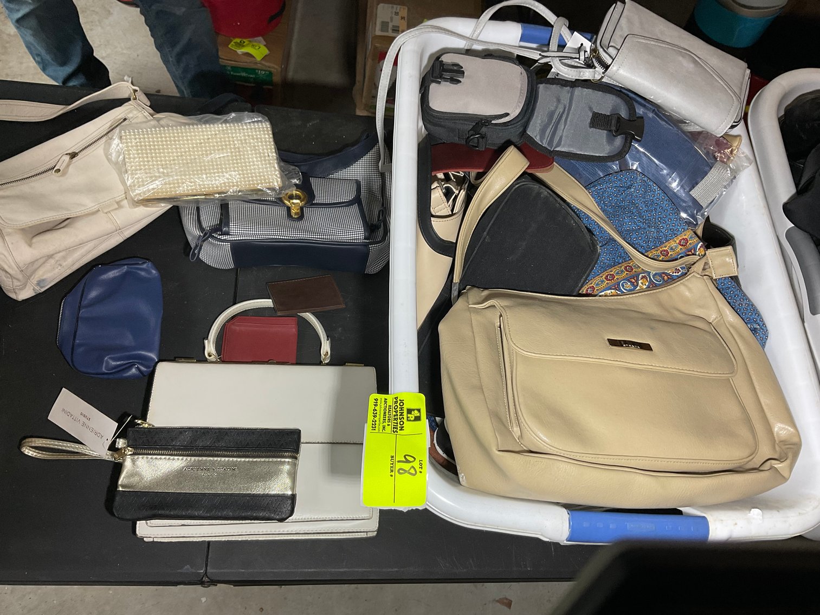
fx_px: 687
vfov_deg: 48.2
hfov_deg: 61.7
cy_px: 308
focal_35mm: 29
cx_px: 410
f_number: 1.8
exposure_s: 1/122
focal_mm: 3
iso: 64
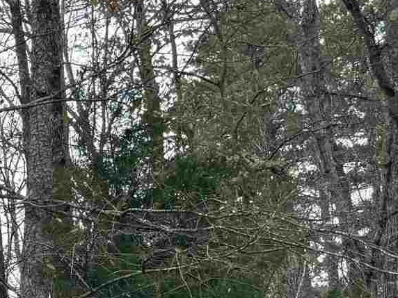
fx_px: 1483
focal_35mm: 129
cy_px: 568
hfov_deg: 12.3
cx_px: -548
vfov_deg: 10.7
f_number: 1.78
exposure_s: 1/593
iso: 100
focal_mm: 6.76
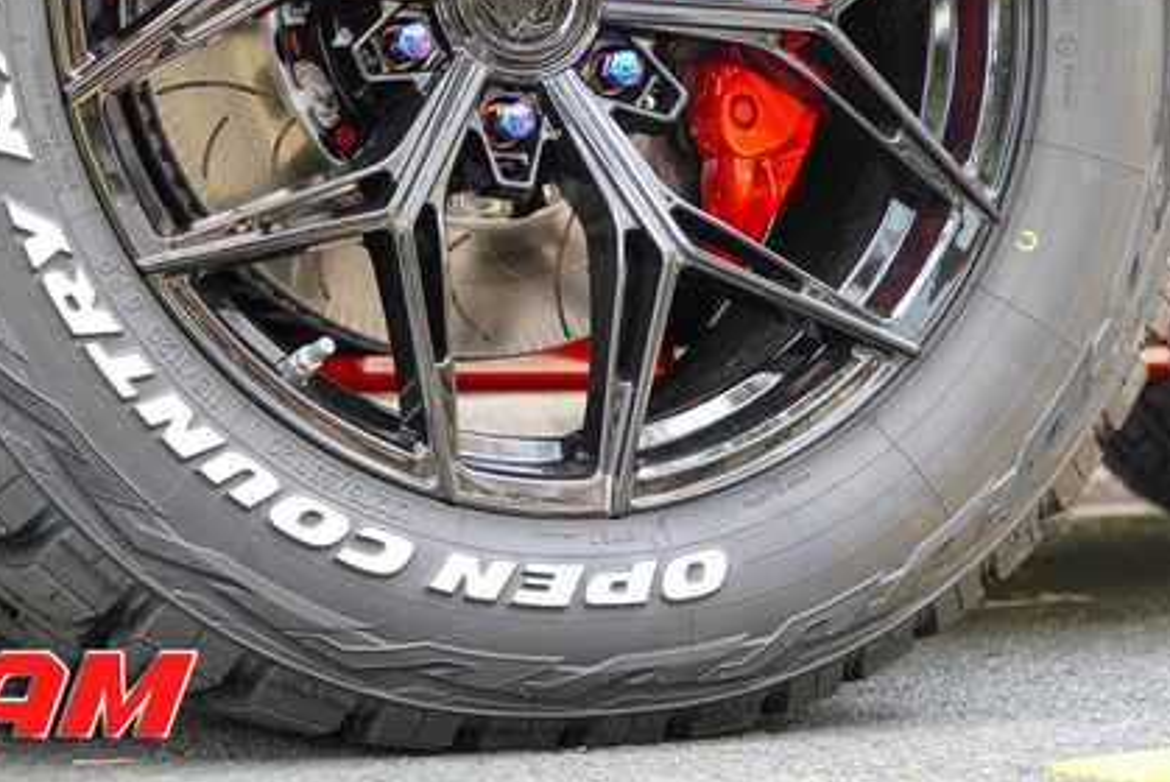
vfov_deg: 13.1
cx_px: 659
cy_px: -50
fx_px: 3360
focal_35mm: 103
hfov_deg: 19.7
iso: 640
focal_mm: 32.1
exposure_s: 1/160
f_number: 4
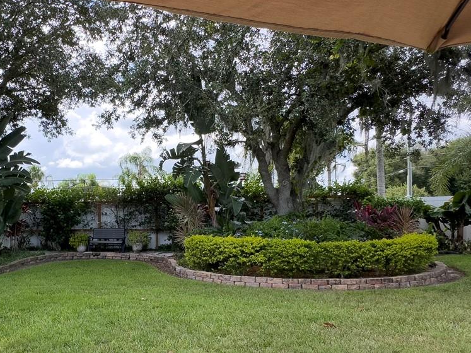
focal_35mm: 30
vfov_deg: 46.5
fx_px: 408
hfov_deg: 57.6
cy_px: 214
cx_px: 132
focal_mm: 2.22
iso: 40
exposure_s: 1/400
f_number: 2.2
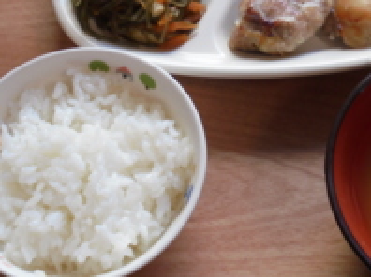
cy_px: 67
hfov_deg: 25.4
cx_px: 268
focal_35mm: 76
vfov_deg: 19.2
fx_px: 814
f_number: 4.5
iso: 160
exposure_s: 1/30
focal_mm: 7.8
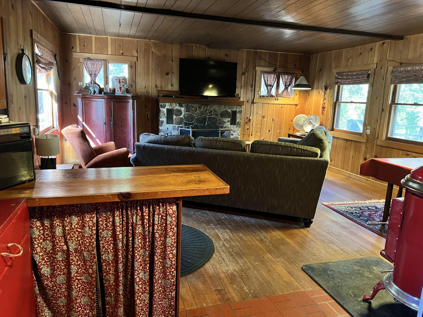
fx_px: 318
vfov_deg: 53.1
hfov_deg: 67.3
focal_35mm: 26
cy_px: 158
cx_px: 212
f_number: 1.5
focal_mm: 5.7
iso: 500
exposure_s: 1/30
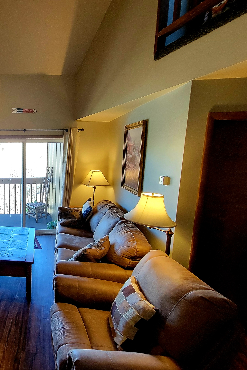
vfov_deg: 86.9
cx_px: 3
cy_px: 192
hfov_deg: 52.1
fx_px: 196
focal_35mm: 19
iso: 320
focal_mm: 2.2
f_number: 2.2
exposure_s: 1/60.2
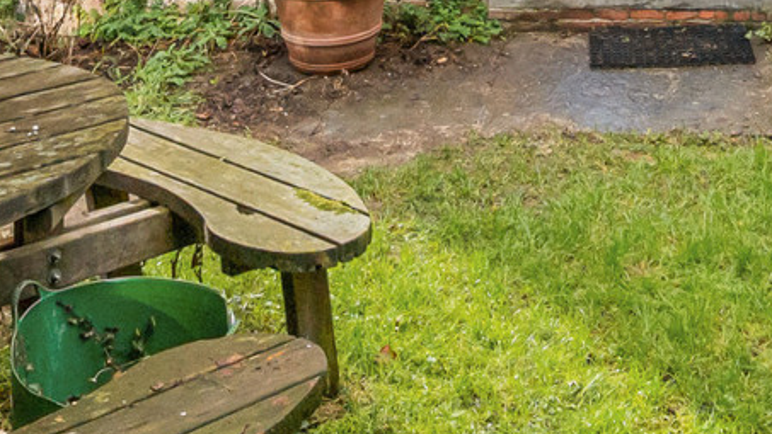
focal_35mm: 70
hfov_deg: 29.4
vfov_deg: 13.2
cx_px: 629
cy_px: -592
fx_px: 1433
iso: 640
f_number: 10
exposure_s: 1/500
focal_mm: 14
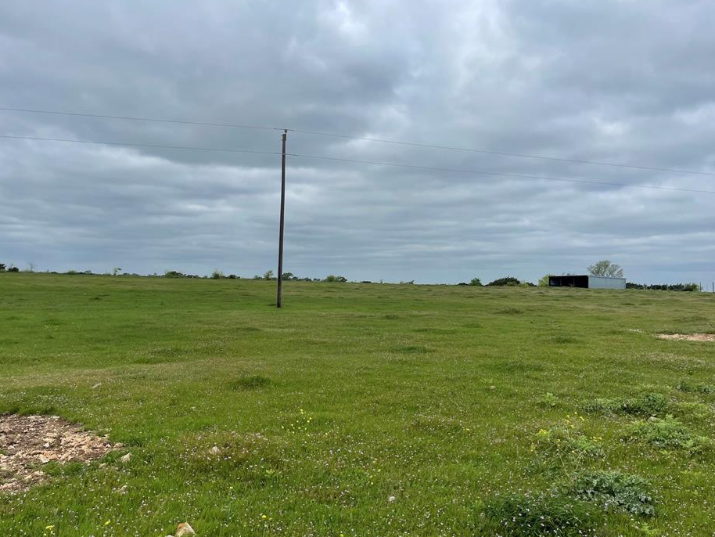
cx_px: 348
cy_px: 241
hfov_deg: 63.4
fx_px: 578
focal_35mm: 28
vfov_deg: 49.7
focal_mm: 5.1
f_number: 1.6
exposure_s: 1/4902
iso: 32
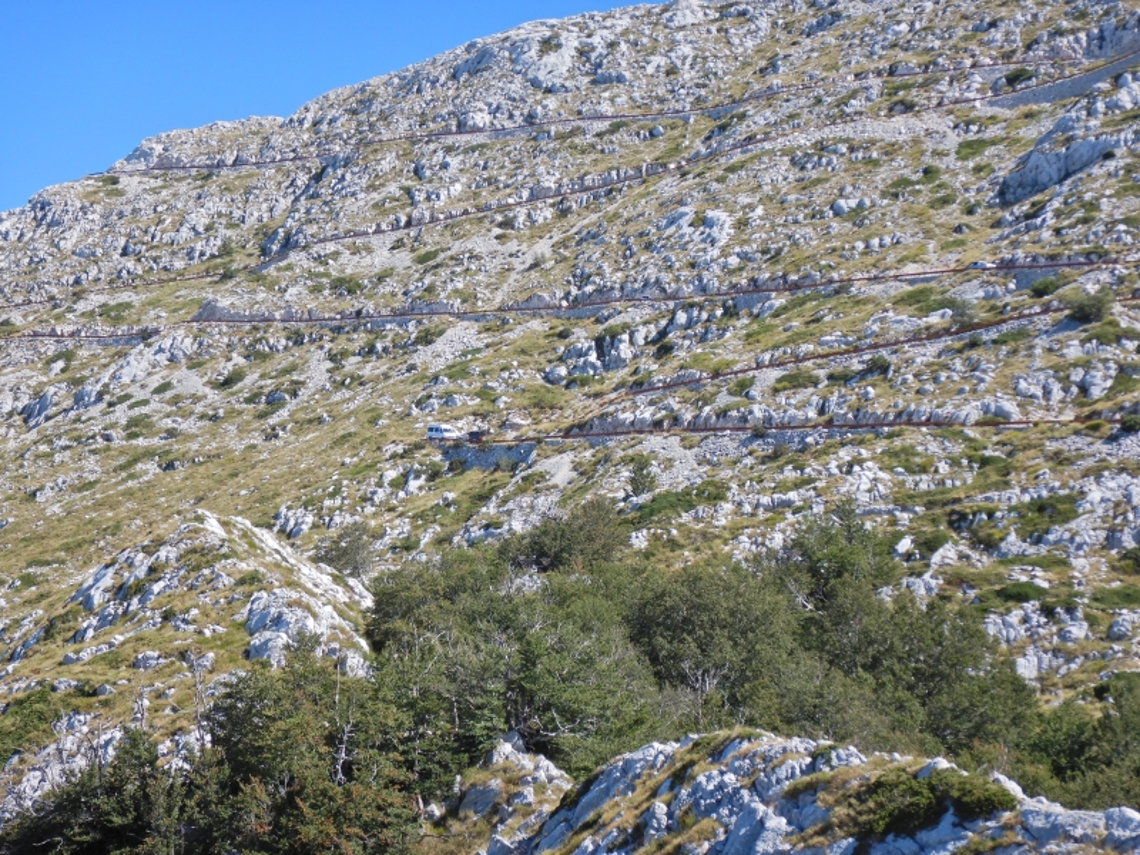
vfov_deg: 24.0
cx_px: 570
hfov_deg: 31.7
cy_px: 428
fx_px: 2009
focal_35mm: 61
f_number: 4.4
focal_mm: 11
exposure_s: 1/640
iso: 125
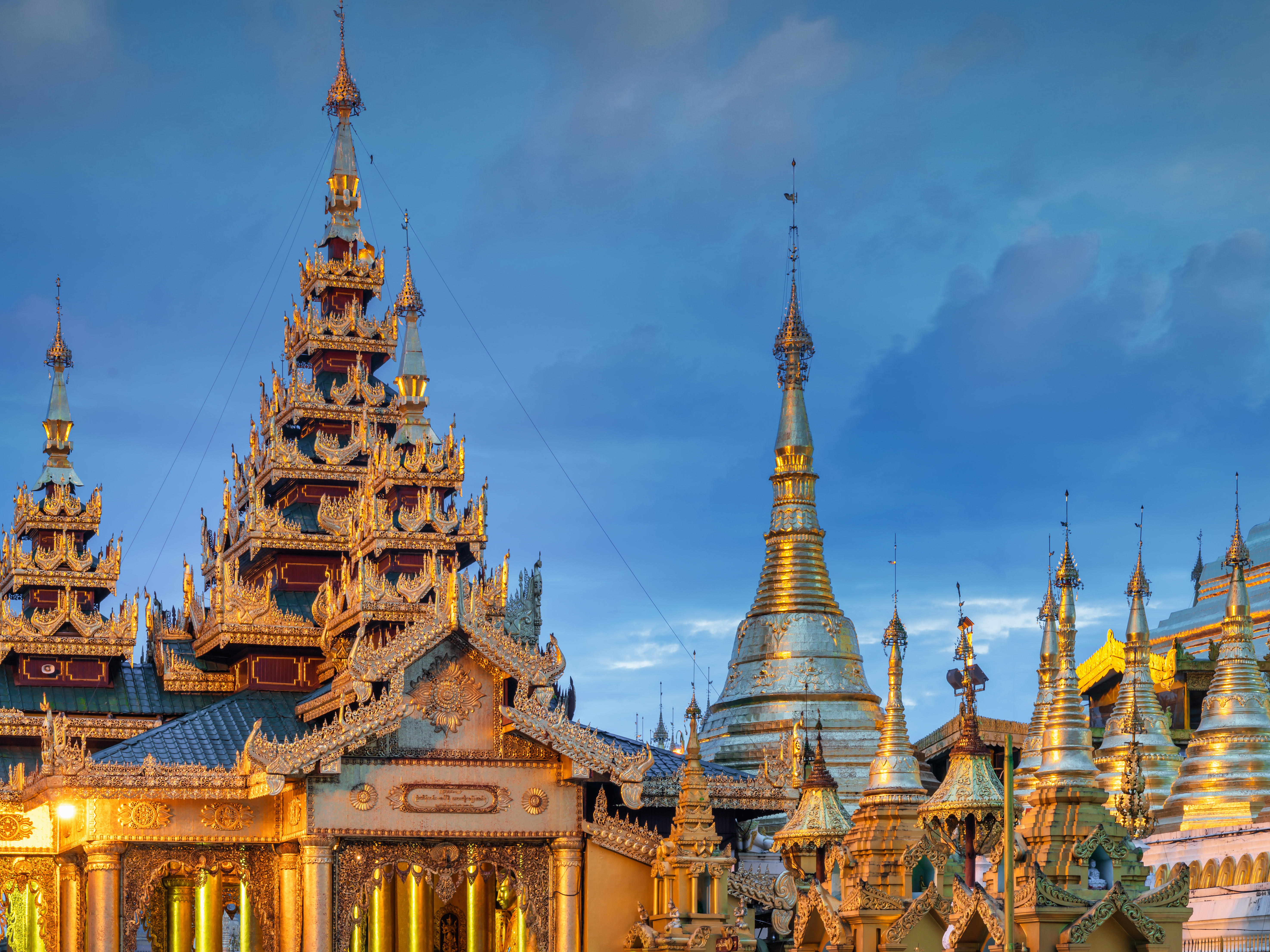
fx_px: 2715
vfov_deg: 19.9
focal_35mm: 74
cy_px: 547
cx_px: 567
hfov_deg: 26.3
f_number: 13
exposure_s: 4
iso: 100
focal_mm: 57
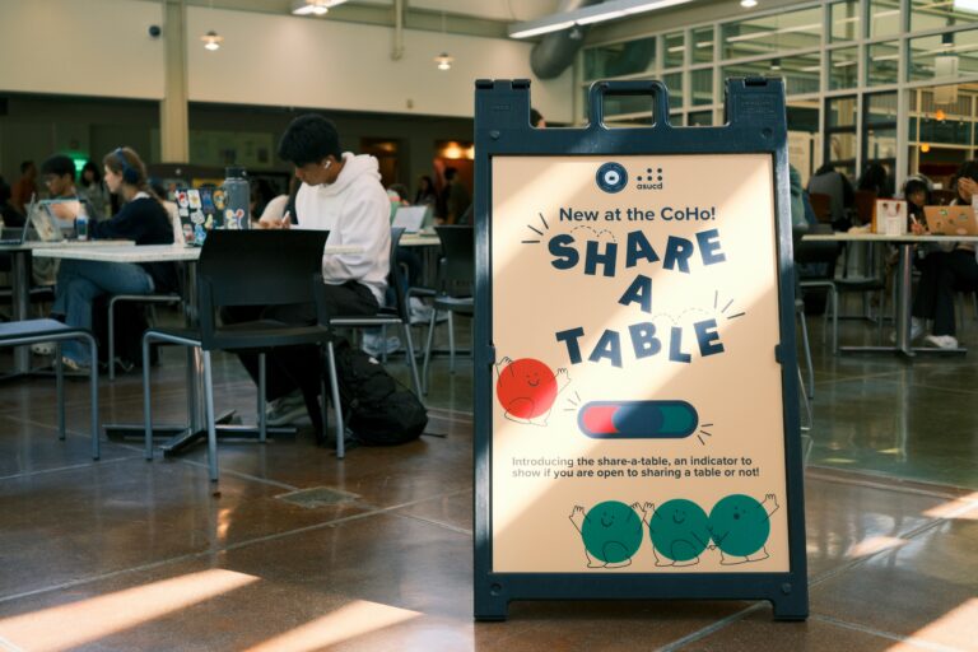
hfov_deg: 47.4
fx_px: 1114
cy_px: 326
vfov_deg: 32.6
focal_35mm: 41
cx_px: 489
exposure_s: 1/250
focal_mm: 27
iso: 640
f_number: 2.8
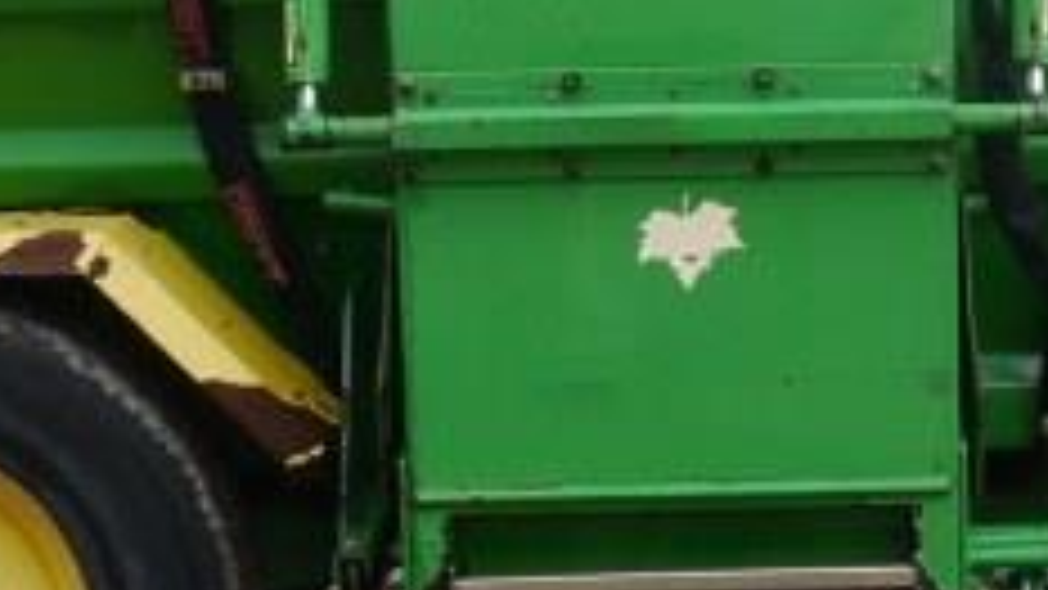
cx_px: 1030
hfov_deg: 15.7
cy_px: -9
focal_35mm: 134
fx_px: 3723
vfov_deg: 9.0
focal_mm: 14
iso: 160
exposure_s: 1/250
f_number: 5.6
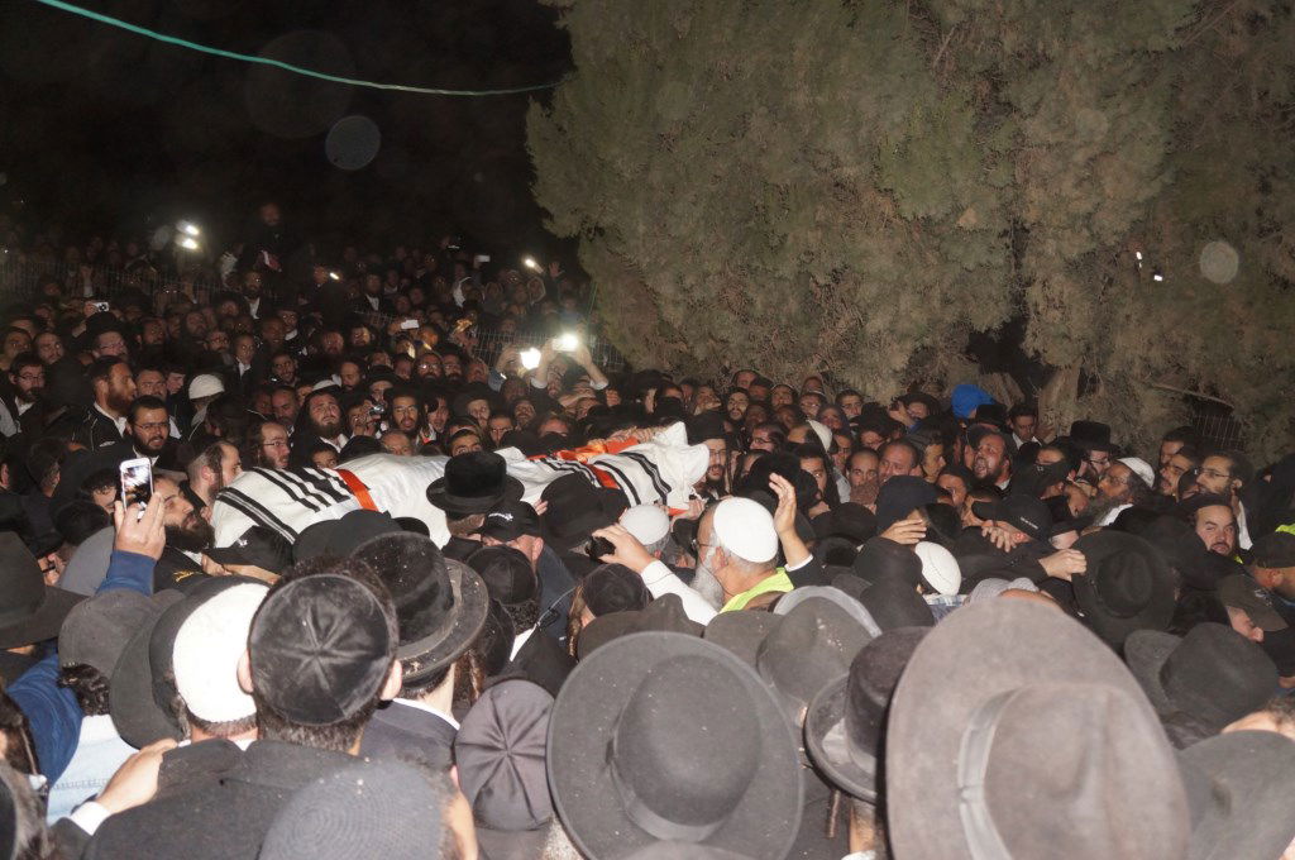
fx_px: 1293
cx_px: 648
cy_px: 430
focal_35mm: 36
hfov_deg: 53.2
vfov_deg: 36.8
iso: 1250
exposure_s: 1/60
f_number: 4
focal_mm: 24
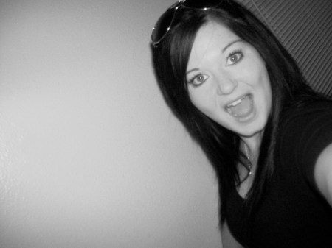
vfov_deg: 39.6
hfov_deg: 51.4
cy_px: 124
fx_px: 345
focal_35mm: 36
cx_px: 166
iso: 140
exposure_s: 1/64
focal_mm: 6
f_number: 2.7
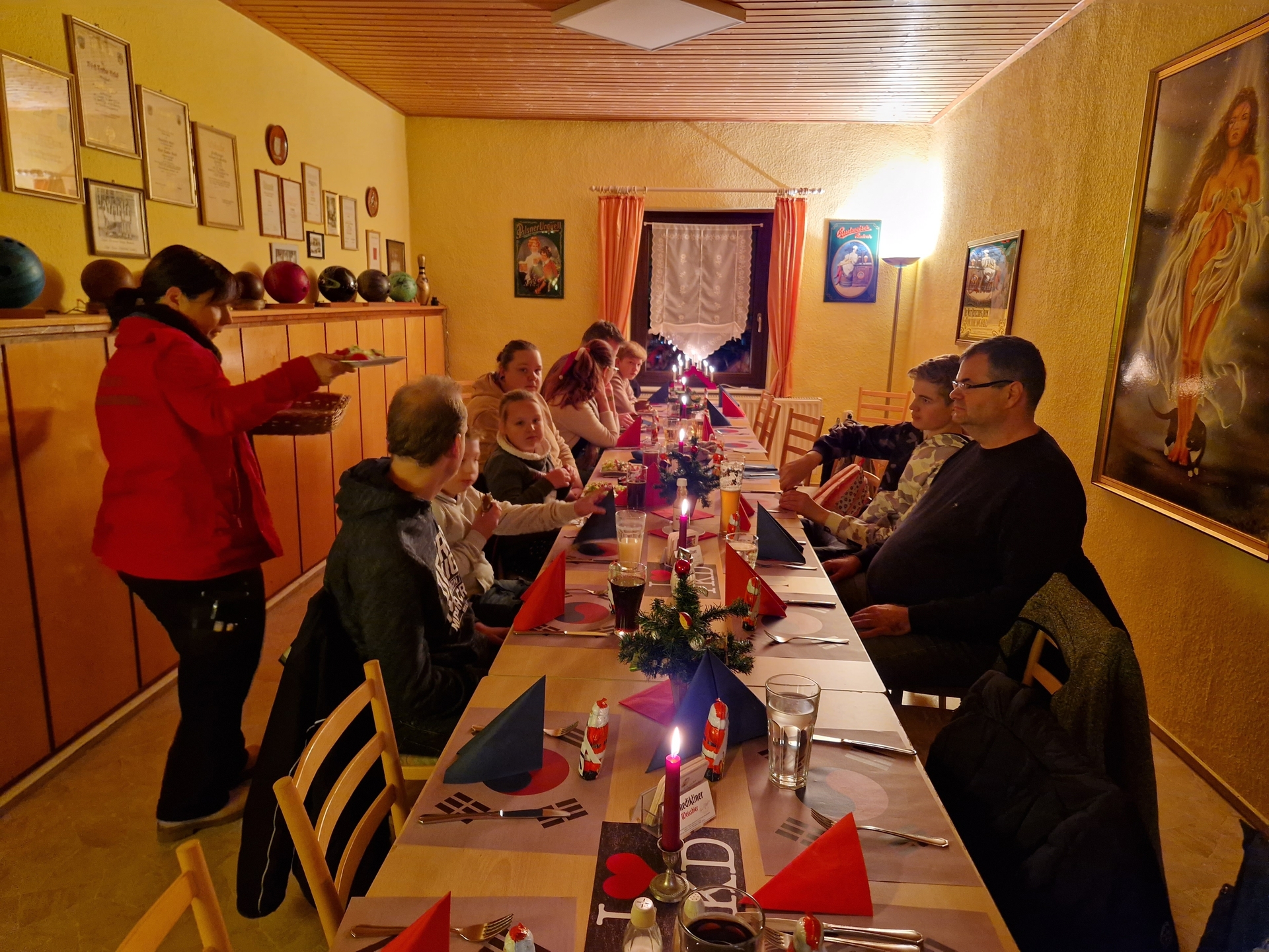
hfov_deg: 73.9
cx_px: 634
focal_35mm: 23
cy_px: 476
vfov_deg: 58.9
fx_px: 843
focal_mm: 5.4
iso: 500
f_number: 1.8
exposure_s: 1/50
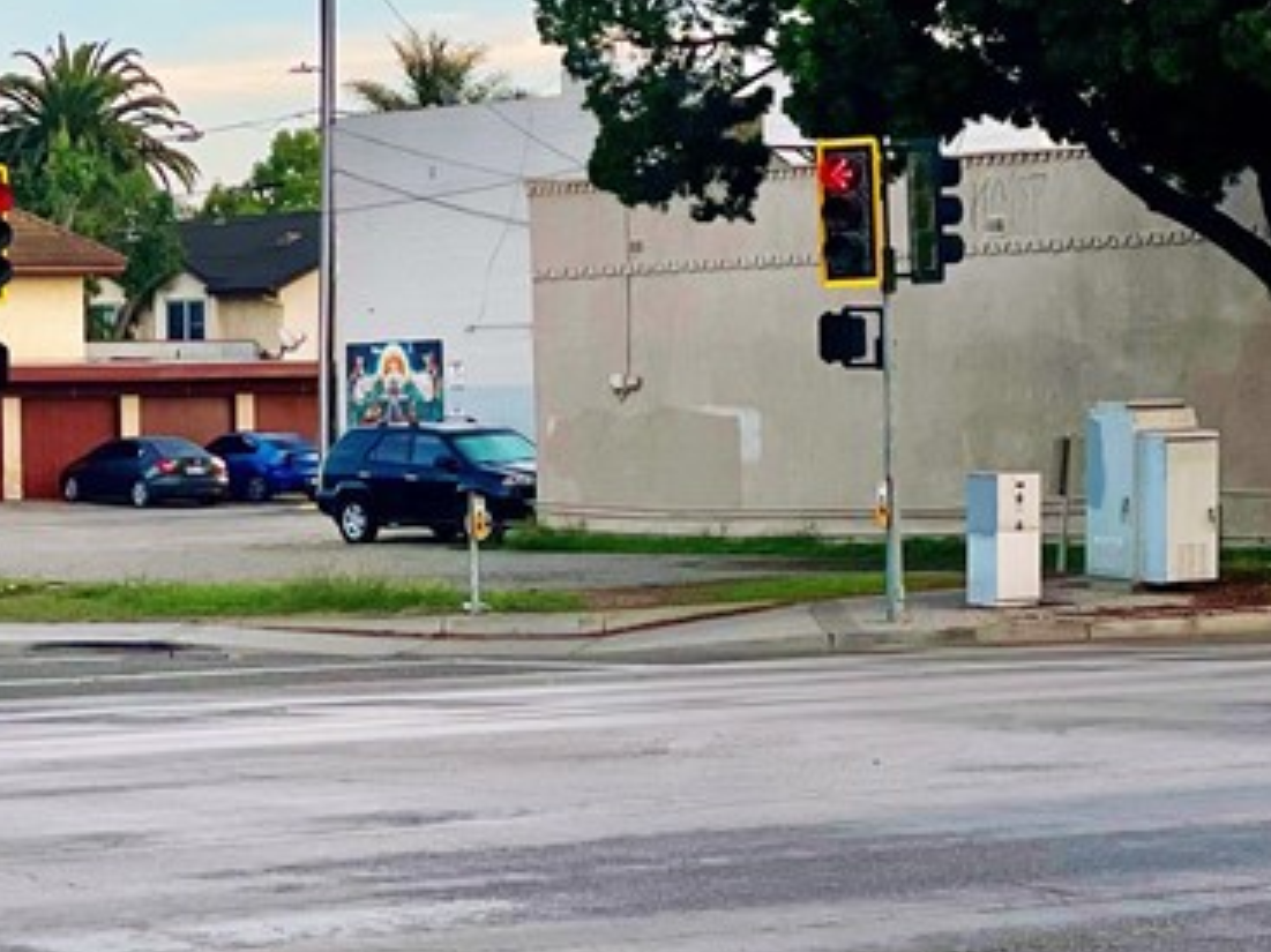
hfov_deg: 13.6
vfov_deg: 10.2
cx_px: 291
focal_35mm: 145
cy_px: 481
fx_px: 5322
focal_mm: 6
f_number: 2
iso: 32
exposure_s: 1/615
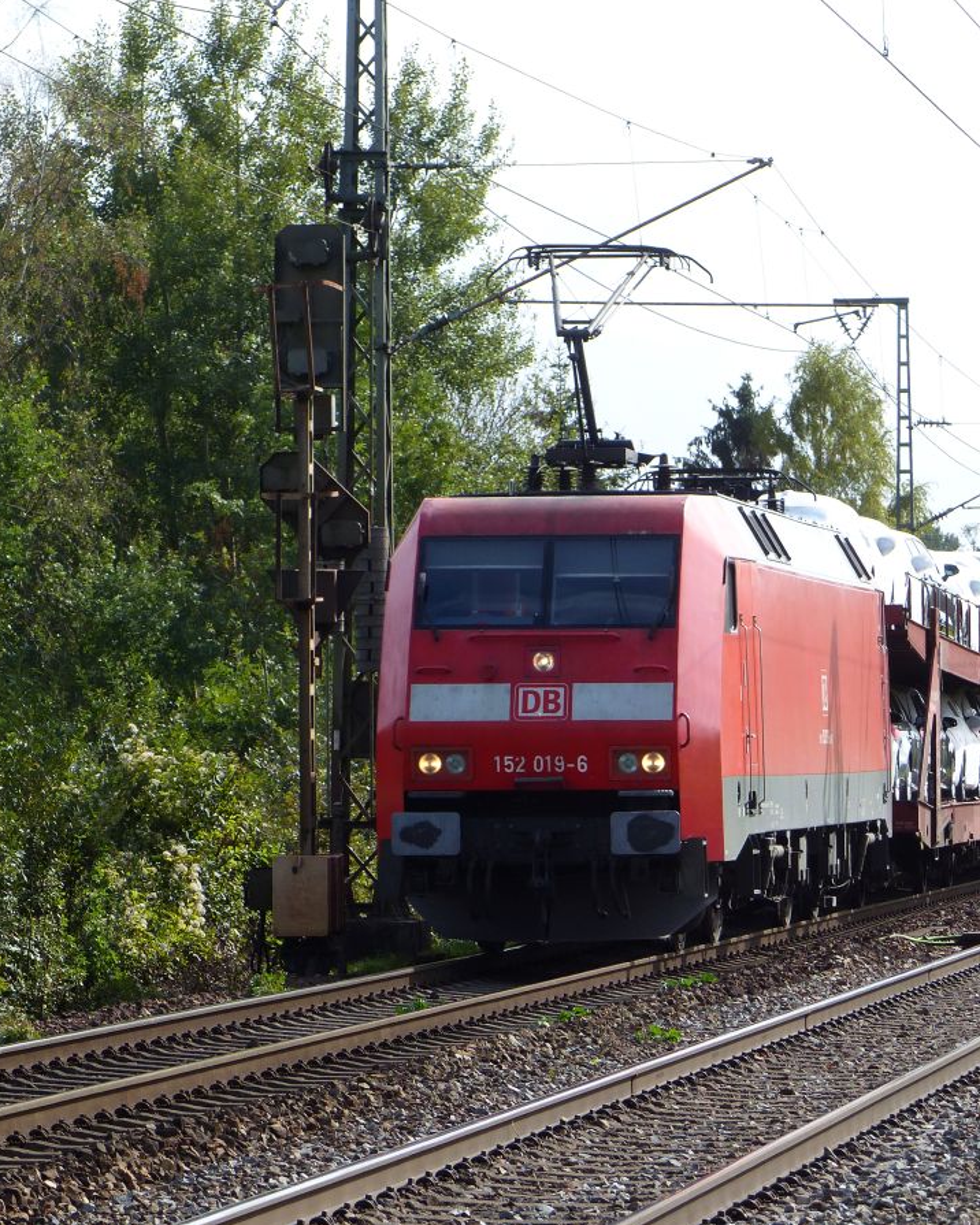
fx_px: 8447
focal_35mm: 233
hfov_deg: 6.6
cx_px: 708
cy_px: 612
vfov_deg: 8.3
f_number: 4
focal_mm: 32
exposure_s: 1/640
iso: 100
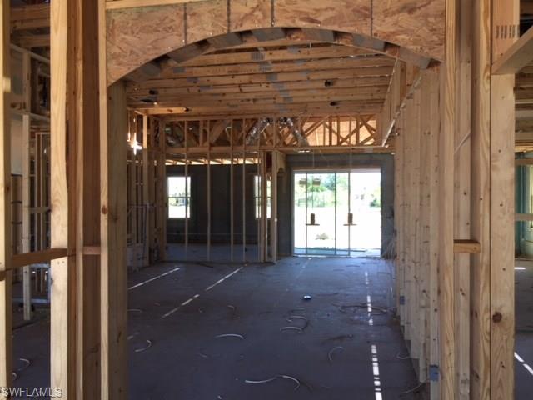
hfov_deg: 61.7
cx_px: 266
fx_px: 447
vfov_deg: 48.2
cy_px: 200
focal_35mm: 29
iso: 32
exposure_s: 1/60
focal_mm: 4.15
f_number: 2.2
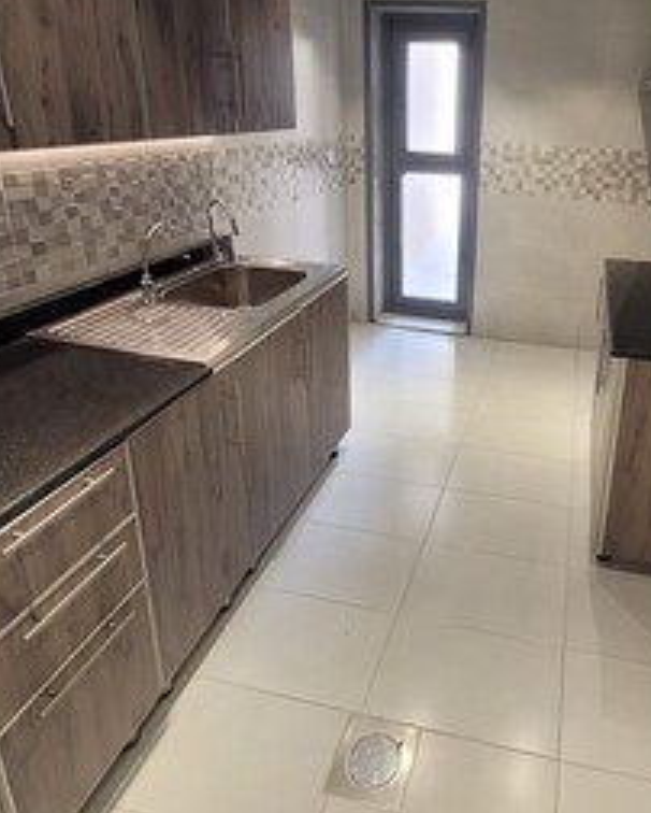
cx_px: 475
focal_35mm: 23
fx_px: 553
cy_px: 289
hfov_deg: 58.3
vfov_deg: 71.0
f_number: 2.2
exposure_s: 1/50
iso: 80
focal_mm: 1.74
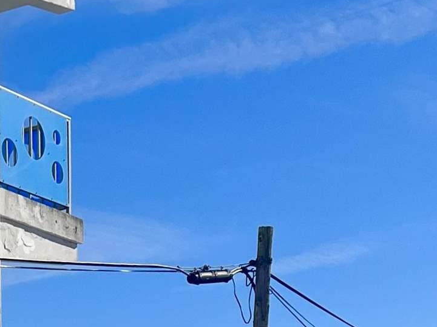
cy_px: 600
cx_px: -88
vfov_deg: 12.2
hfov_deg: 17.0
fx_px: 1400
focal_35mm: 111
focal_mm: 5.7
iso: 50
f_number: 1.5
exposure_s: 1/10309
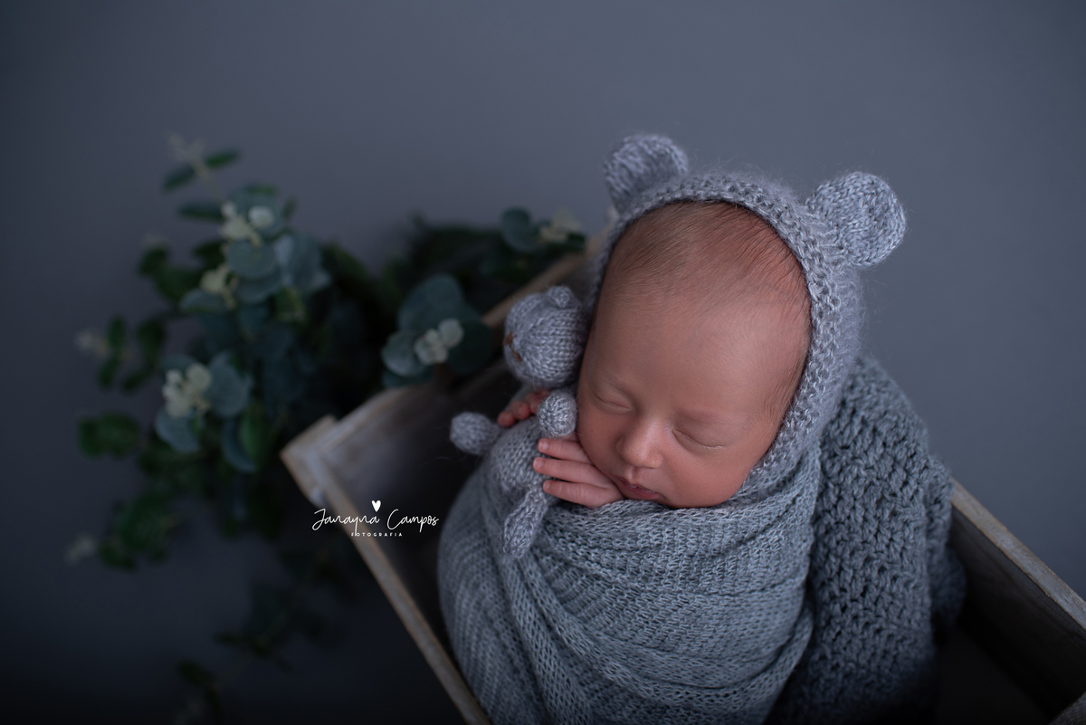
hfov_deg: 54.4
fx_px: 1056
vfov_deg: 37.9
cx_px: 543
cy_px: 362
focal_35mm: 35
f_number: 2.5
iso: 100
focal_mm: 35
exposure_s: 1/200
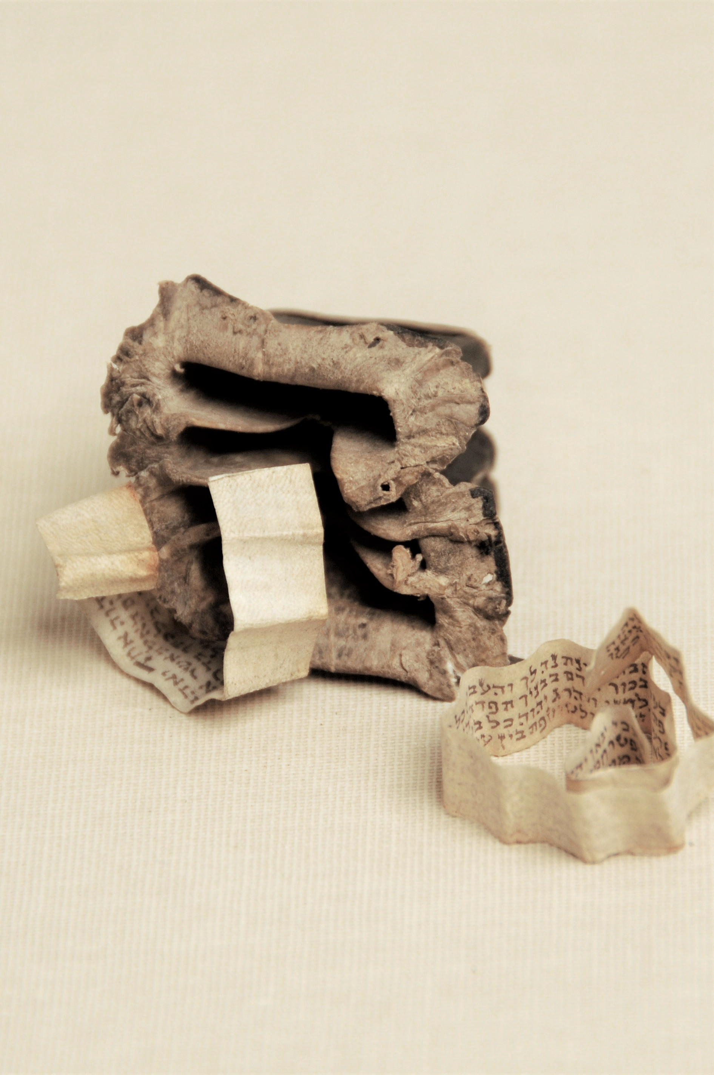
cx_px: 357
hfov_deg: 4.6
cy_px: 538
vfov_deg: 6.9
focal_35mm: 300
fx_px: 8949
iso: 200
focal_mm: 200
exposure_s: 1/125
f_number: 5.6
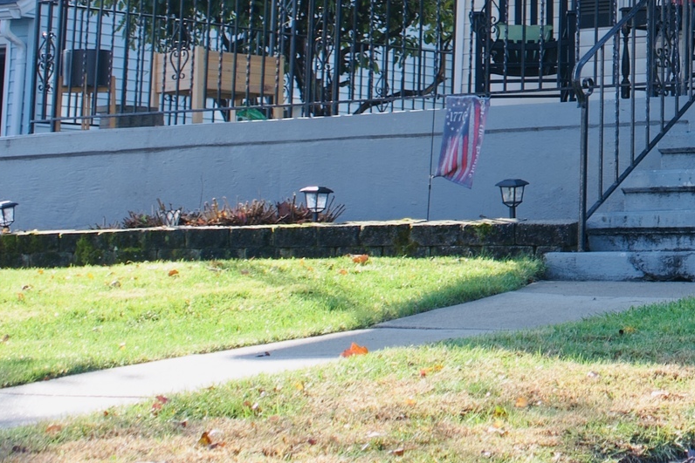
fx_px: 2085
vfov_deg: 12.4
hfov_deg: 17.6
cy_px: -85
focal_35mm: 108
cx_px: 939
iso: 80
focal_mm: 28
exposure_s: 1/200
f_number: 4
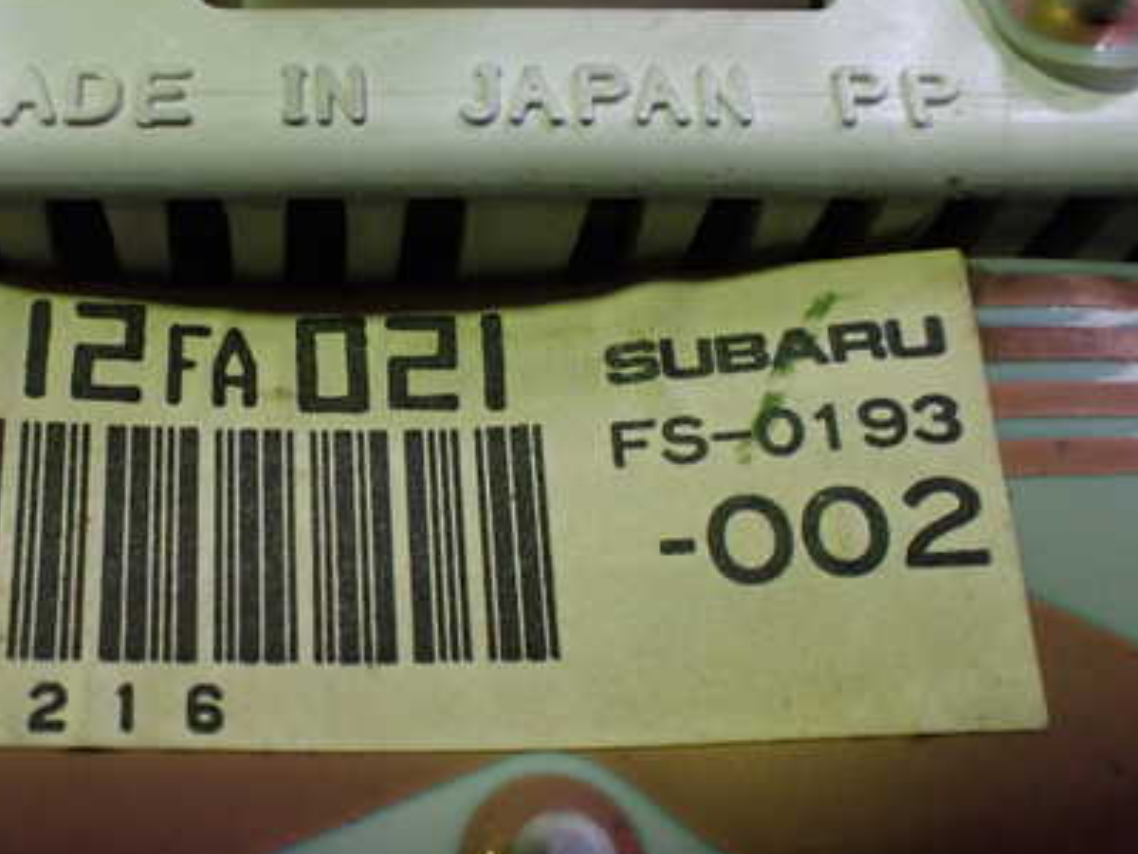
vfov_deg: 32.2
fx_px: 1479
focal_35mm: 45
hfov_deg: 41.2
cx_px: 330
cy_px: 399
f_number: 2.3
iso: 800
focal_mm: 5.4
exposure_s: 1/125
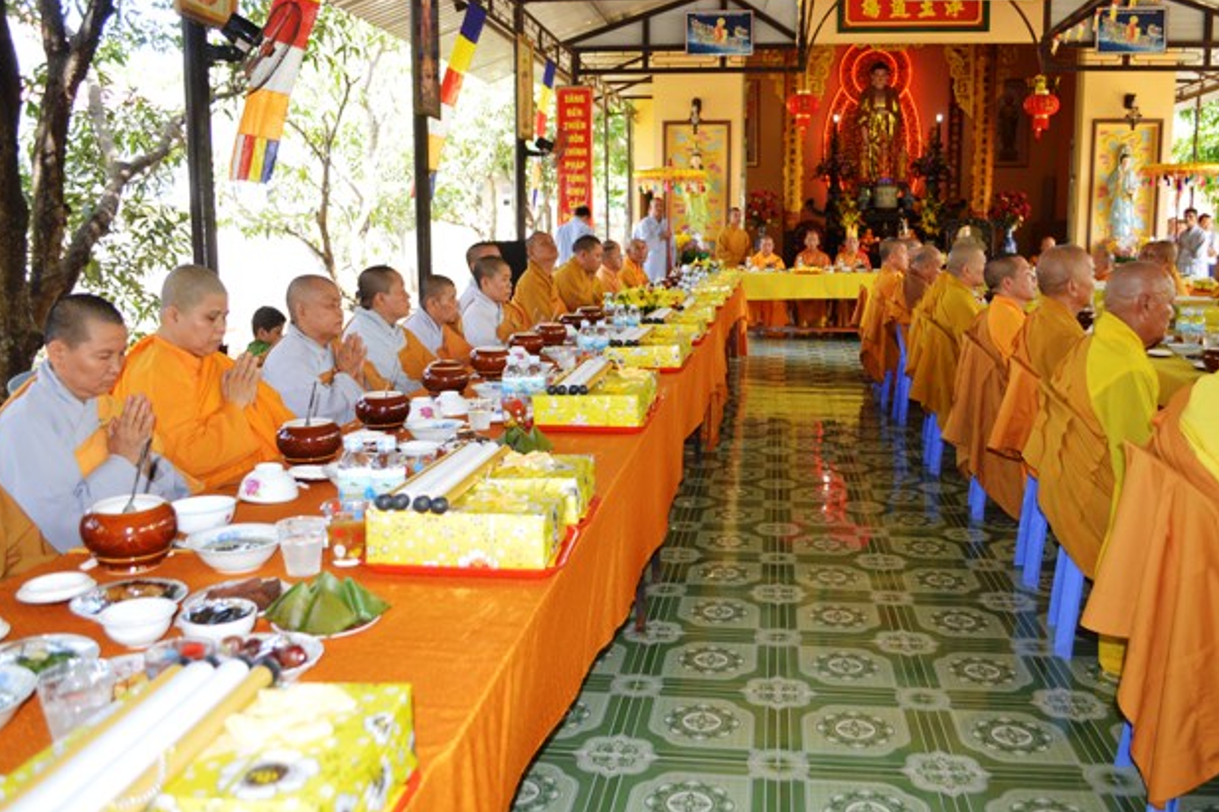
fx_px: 948
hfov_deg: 65.5
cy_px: 397
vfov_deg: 46.4
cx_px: 620
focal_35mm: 28
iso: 400
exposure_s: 1/80
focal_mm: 18
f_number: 4
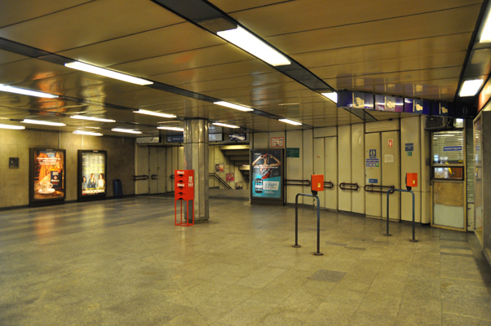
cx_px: 246
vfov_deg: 50.3
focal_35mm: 26
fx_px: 347
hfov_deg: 70.5
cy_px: 163
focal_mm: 17
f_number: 3.5
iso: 800
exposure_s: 1/50
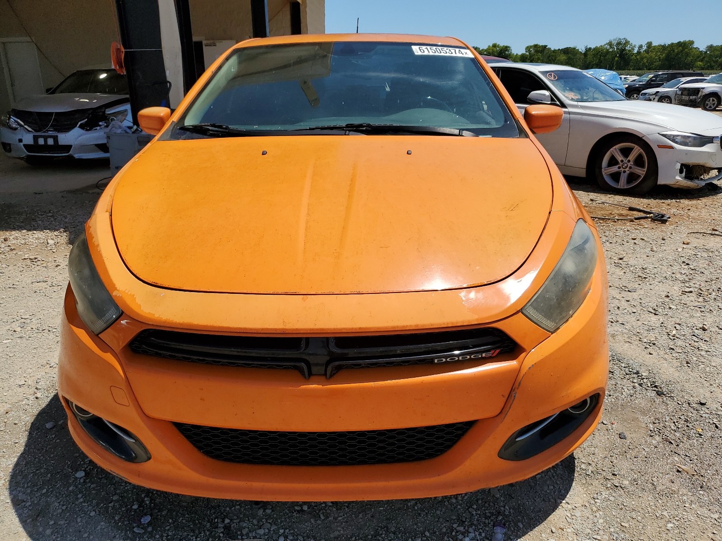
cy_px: 270
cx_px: 361
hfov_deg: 67.3
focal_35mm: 26
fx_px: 542
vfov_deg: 53.1
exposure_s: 1/5000
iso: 50
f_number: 1.5
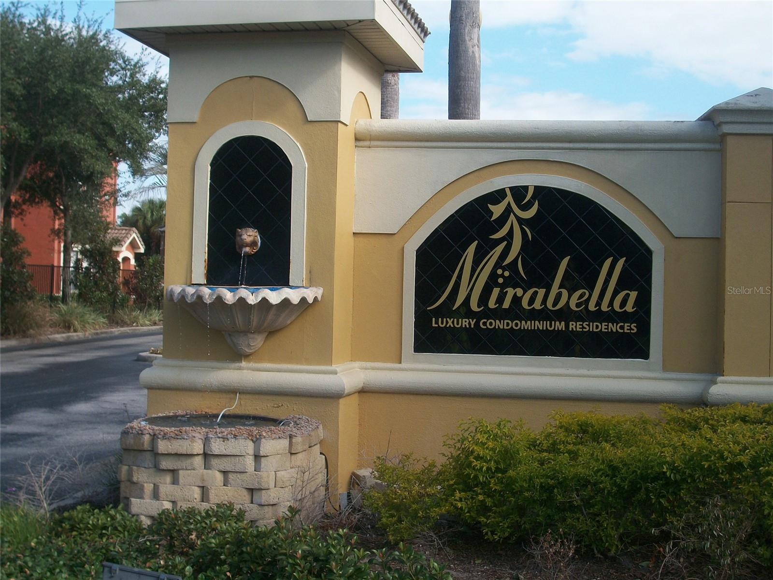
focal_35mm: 54
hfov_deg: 35.5
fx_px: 1206
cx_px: 386
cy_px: 290
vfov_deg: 27.0
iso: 100
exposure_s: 1/500
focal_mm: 9.7
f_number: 4
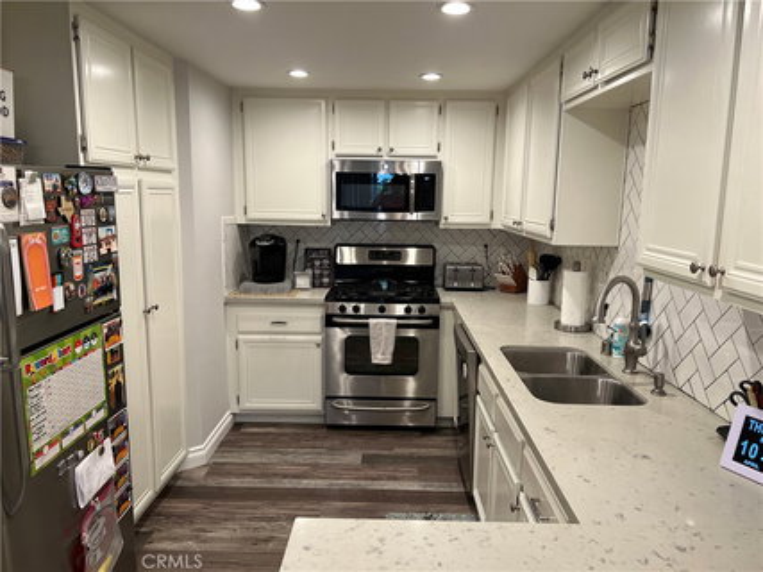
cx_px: 382
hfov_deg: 67.3
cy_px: 286
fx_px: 573
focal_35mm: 26
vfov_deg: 53.0
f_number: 1.5
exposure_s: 1/120
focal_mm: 5.7
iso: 125
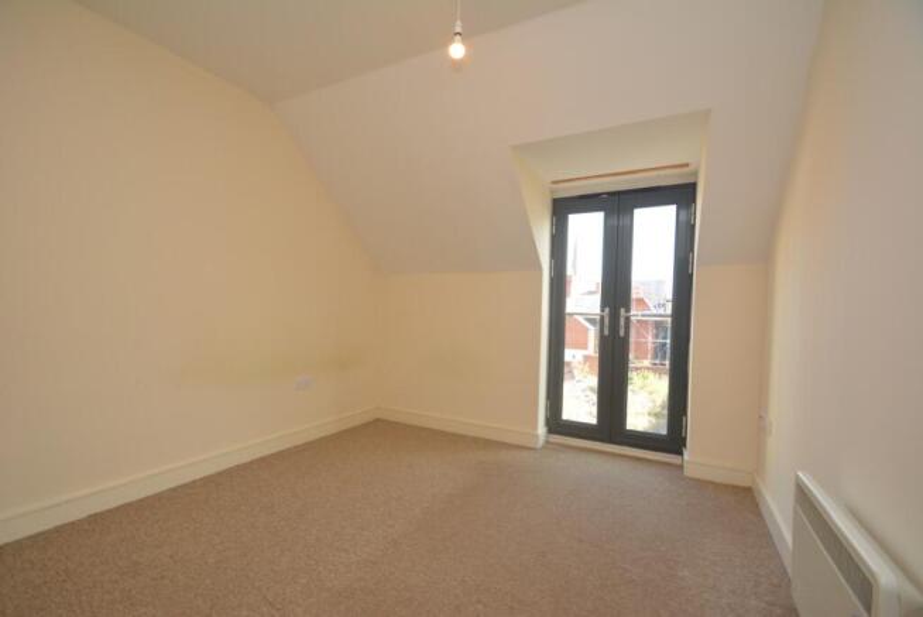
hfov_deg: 100.4
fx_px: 385
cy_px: 308
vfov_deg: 77.4
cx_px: 462
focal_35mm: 15
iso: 200
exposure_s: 1/80
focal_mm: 10
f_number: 4.5
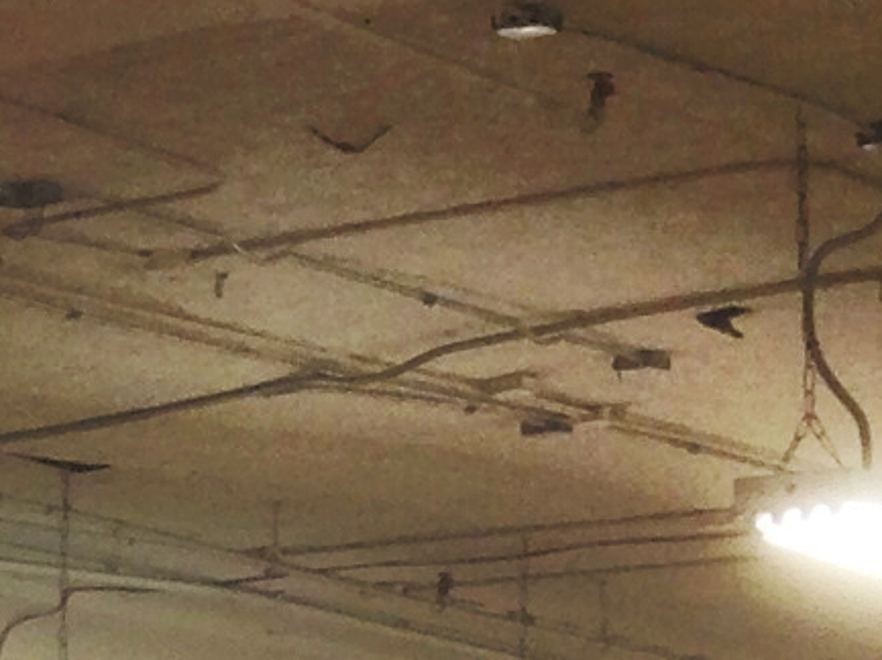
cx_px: -1047
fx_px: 6339
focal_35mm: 249
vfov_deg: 5.8
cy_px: 1279
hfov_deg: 7.5
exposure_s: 1/40
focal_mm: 4.13
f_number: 2.4
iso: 50
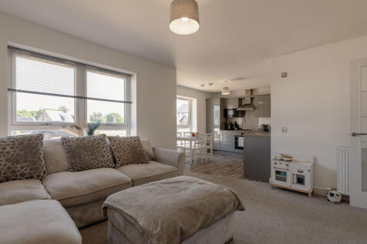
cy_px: 122
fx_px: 173
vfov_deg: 70.4
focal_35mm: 17
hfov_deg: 93.3
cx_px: 184
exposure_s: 1/15
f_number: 8
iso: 100
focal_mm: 17
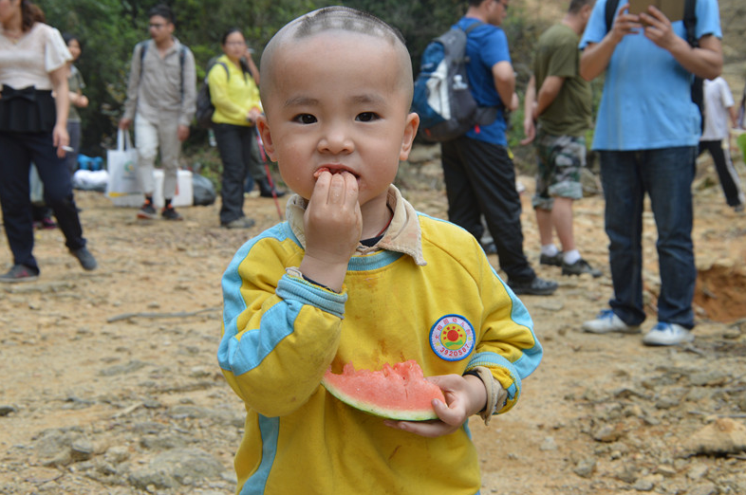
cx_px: 378
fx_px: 1200
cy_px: 251
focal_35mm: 58
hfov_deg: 34.5
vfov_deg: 23.3
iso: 100
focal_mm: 38
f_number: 8
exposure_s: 1/50
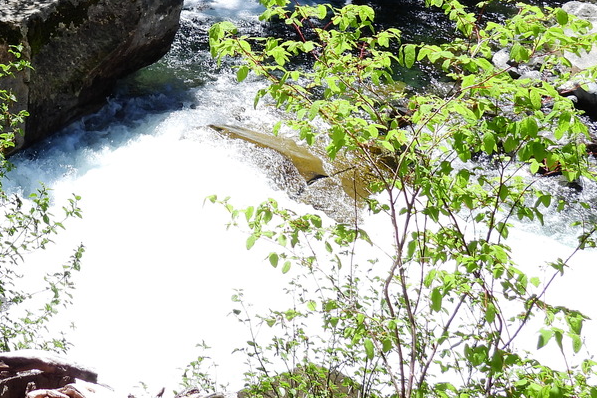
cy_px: -50
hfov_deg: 25.2
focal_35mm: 78
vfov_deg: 16.9
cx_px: 55
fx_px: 1293
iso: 100
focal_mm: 6.2
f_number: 3.2
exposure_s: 1/800
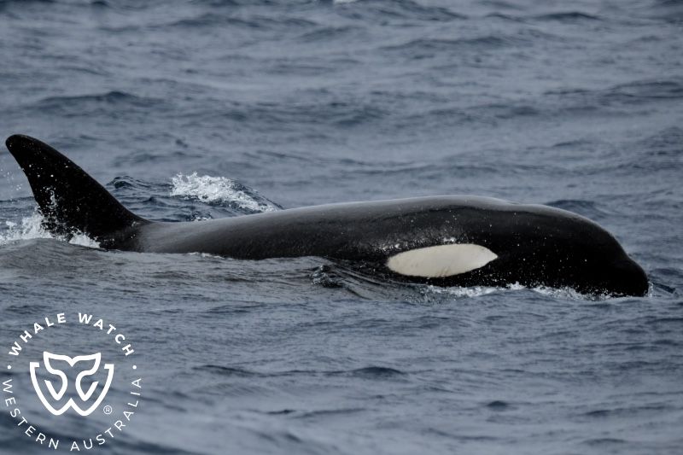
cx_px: 342
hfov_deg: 5.4
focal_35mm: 380
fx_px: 7207
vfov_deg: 3.6
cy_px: 228
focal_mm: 380
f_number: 6
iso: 1100
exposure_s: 1/8000
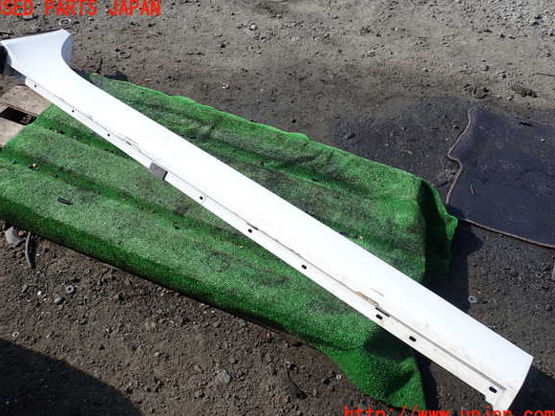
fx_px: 497
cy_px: 212
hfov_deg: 58.4
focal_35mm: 31
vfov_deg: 45.4
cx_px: 273
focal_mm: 5.4
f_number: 3.2
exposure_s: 1/800
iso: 100
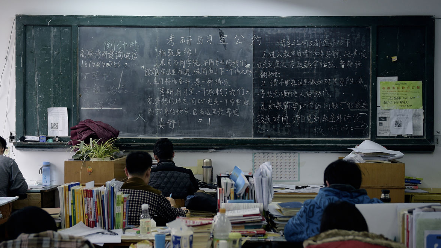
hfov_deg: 45.5
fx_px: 526
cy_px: 150
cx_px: 225
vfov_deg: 26.5
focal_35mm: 45
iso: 1250
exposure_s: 1/320
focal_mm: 42
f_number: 2.8
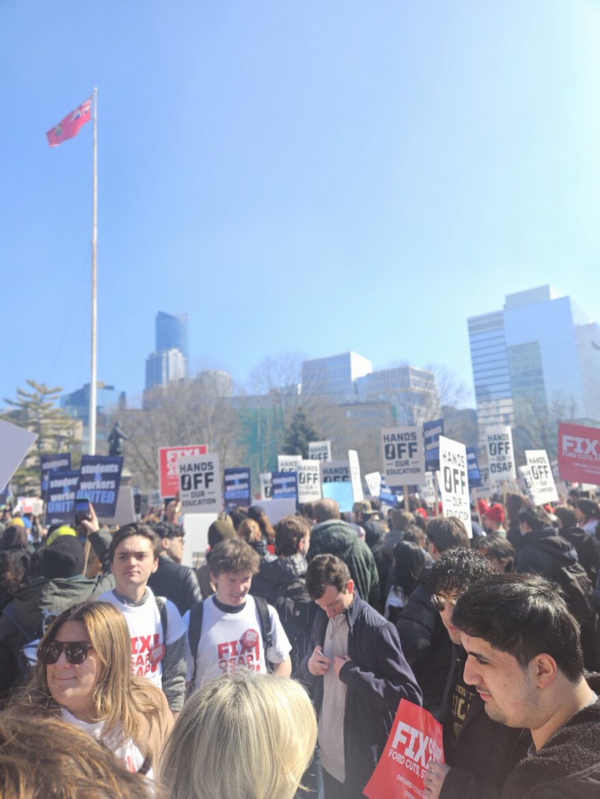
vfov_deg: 73.9
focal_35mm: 23
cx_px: 300
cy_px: 400
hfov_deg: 58.9
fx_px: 531
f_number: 1.8
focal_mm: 5.4
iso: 25
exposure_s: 1/705
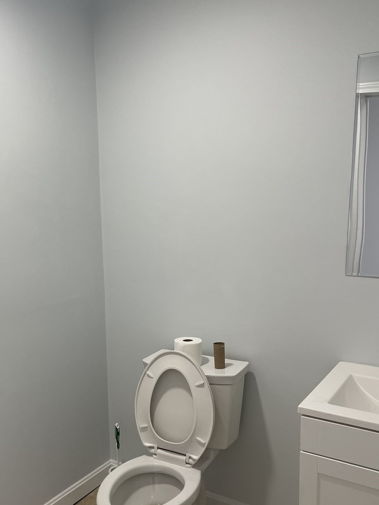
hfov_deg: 41.4
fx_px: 496
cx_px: 132
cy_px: 291
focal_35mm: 34
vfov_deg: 53.7
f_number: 1.6
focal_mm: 5.1
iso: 125
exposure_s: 1/120
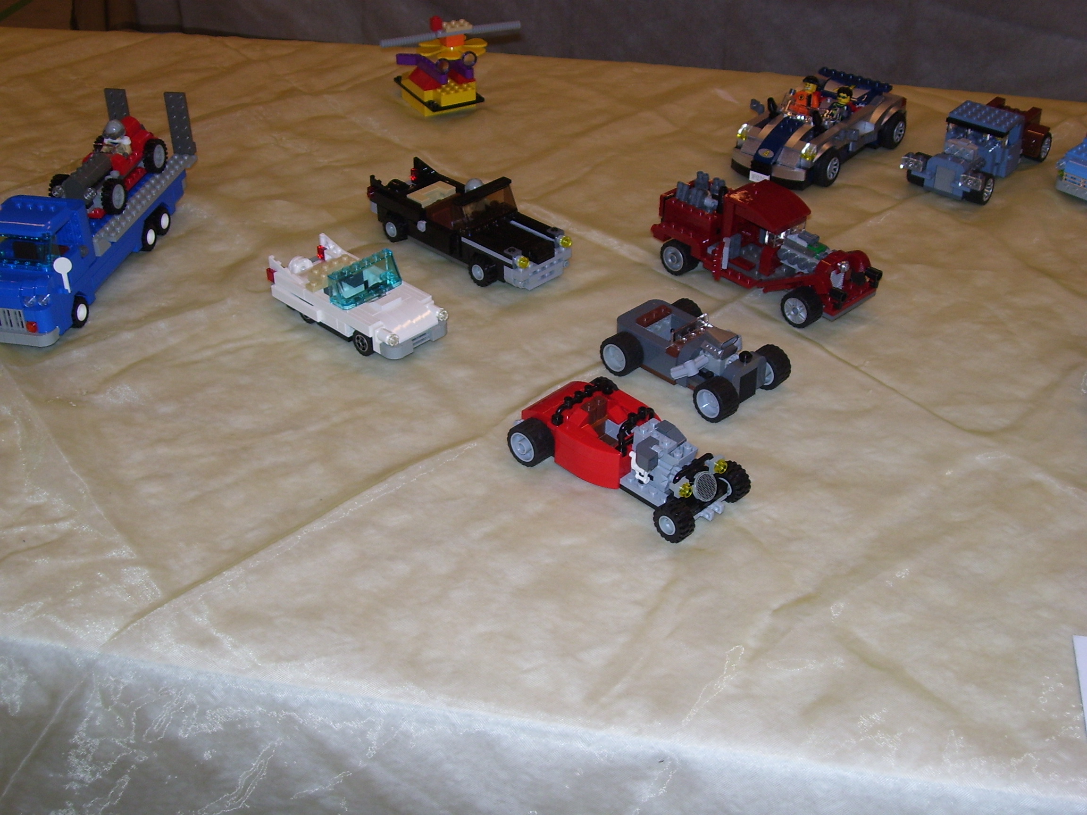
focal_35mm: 45
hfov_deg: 42.1
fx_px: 1413
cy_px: 408
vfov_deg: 32.2
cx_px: 544
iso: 80
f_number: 3
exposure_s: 1/60
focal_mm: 7.6
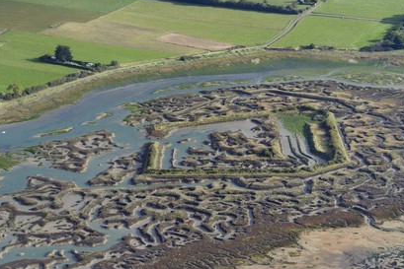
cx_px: 204
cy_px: 133
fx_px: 1268
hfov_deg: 18.1
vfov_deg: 12.1
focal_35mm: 113
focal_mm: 110
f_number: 6.3
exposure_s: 1/1000
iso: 400
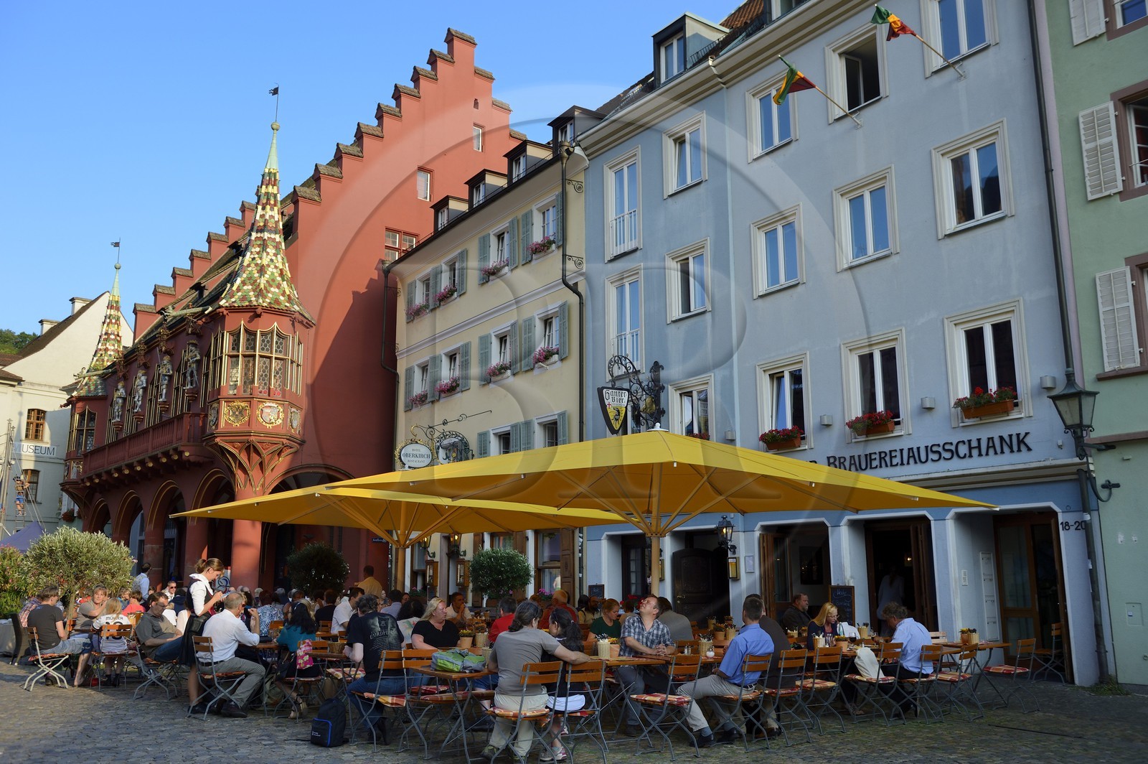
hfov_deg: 58.8
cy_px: 382
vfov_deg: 41.0
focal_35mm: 32
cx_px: 574
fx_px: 1020
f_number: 4.5
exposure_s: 1/640
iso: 200
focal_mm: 32
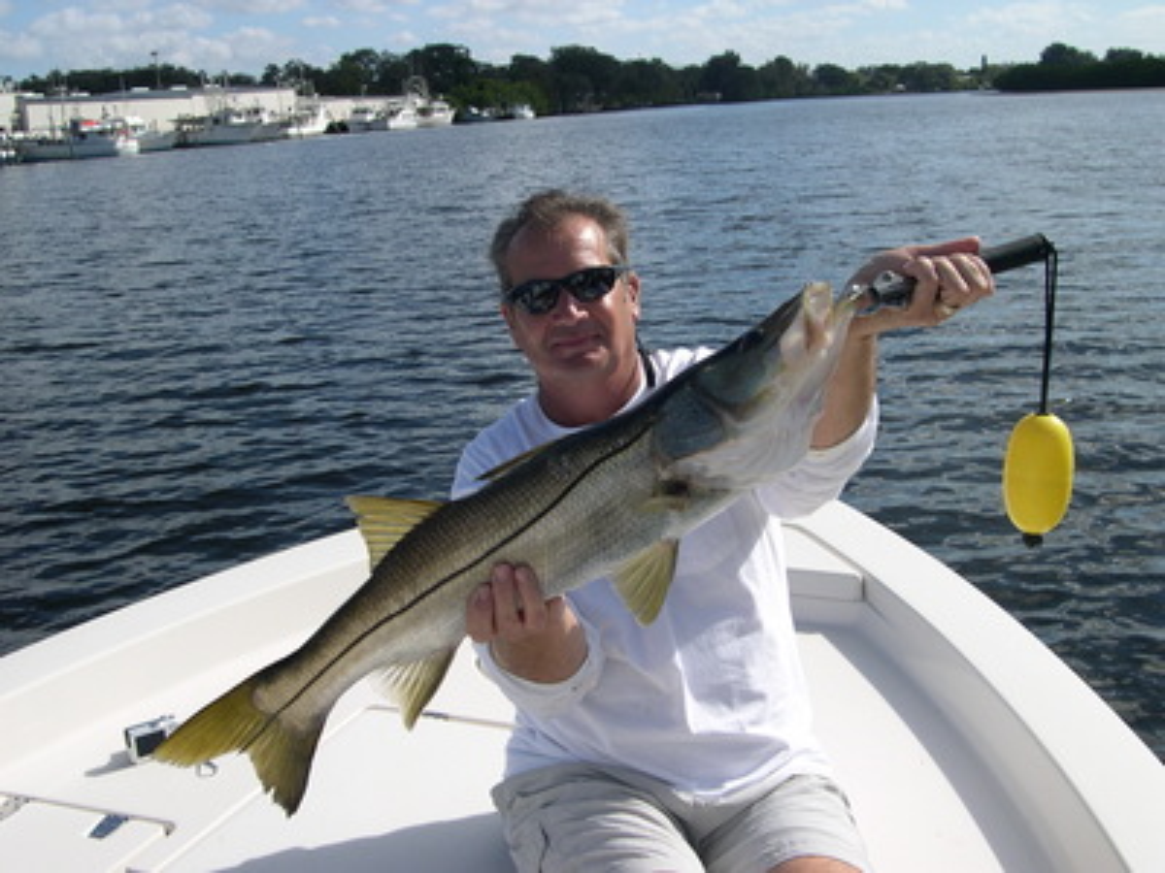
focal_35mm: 38
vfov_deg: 37.7
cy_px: 436
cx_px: 582
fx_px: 1279
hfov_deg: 49.0
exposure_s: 1/250
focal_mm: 8
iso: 100
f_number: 7.6
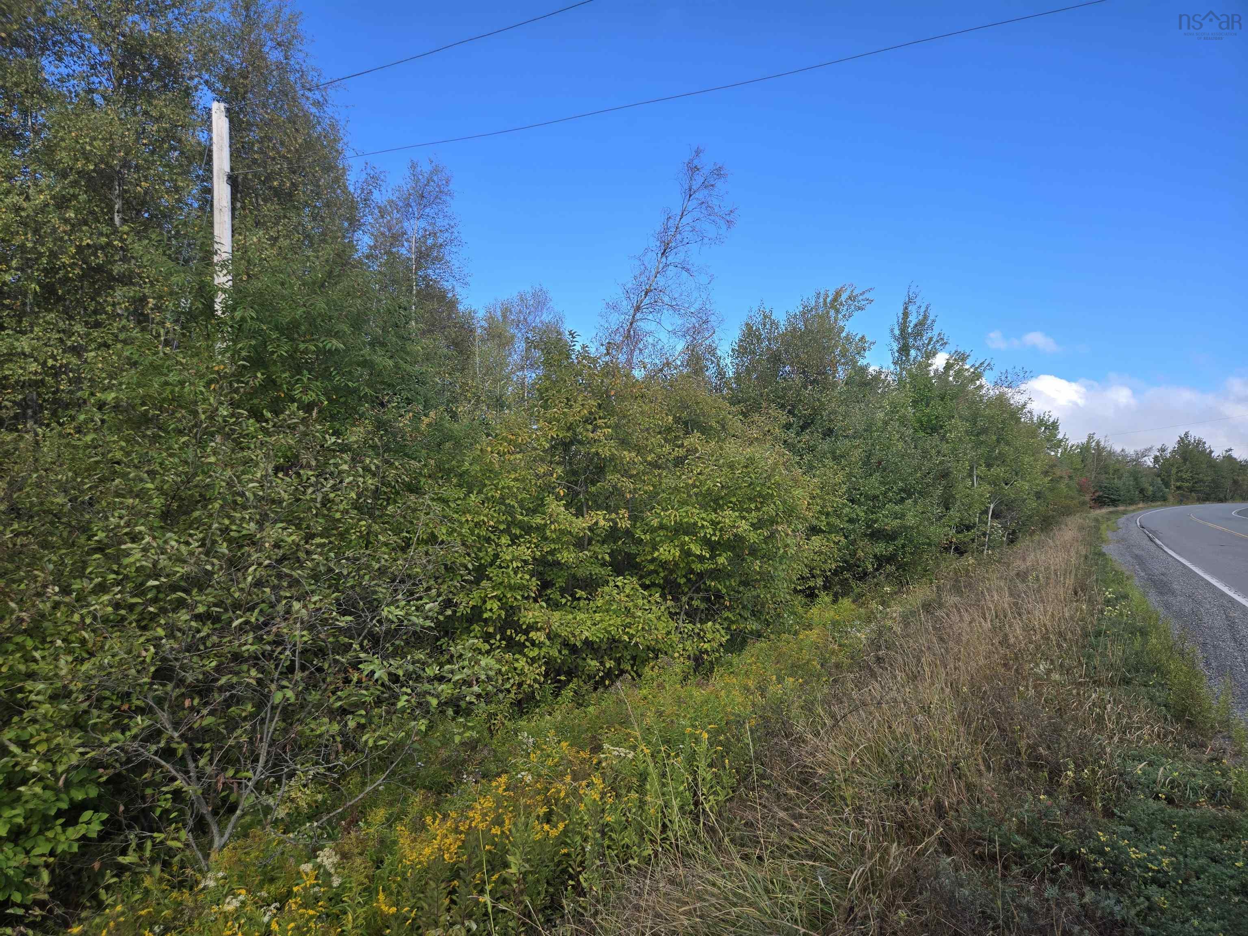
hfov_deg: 73.9
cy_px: 468
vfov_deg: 58.9
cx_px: 624
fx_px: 829
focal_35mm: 23
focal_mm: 5.4
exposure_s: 1/754
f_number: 1.8
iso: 25
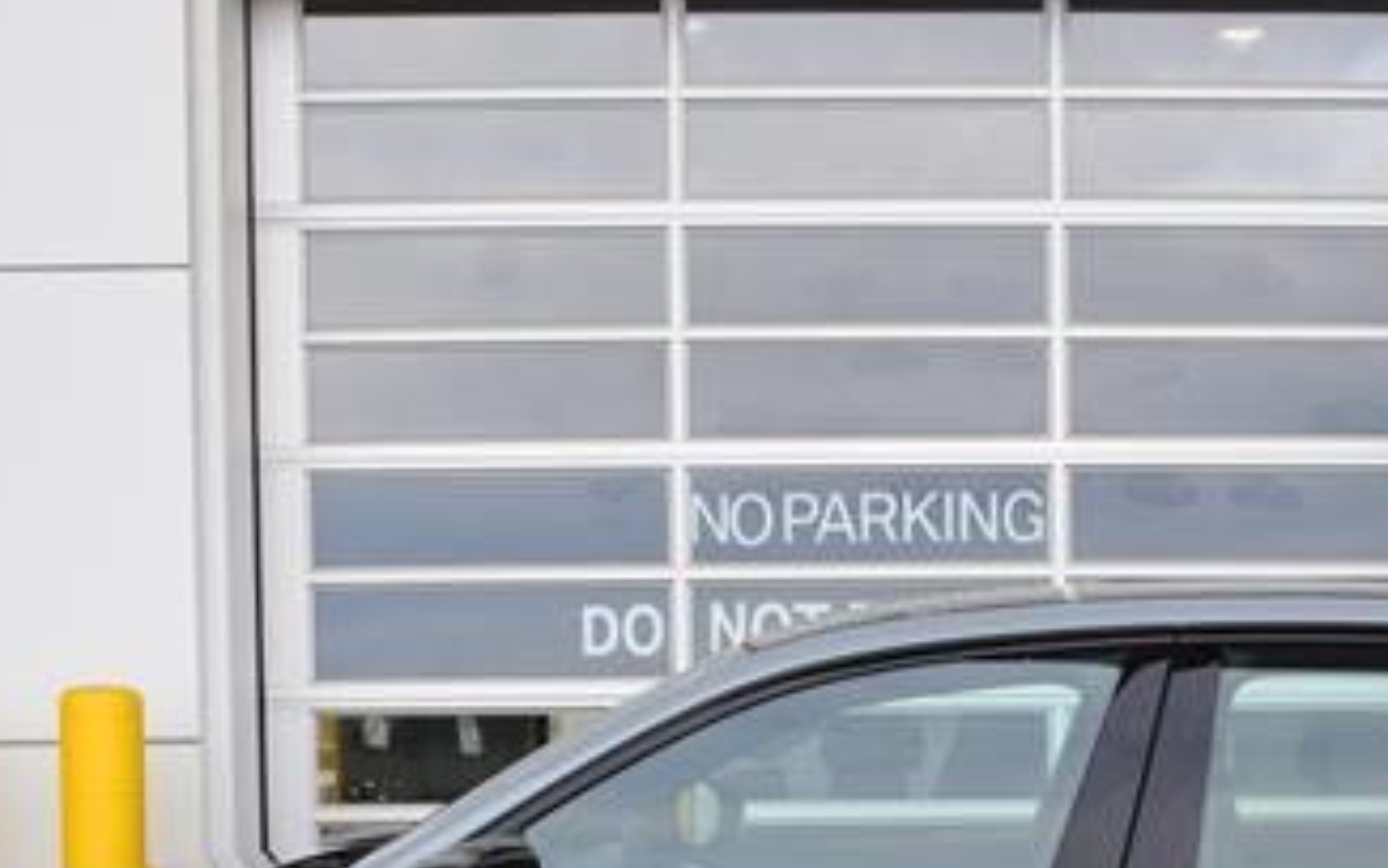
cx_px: 962
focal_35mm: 75
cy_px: 1023
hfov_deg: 27.3
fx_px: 2838
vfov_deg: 16.7
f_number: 9
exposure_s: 1/125
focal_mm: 20
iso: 400
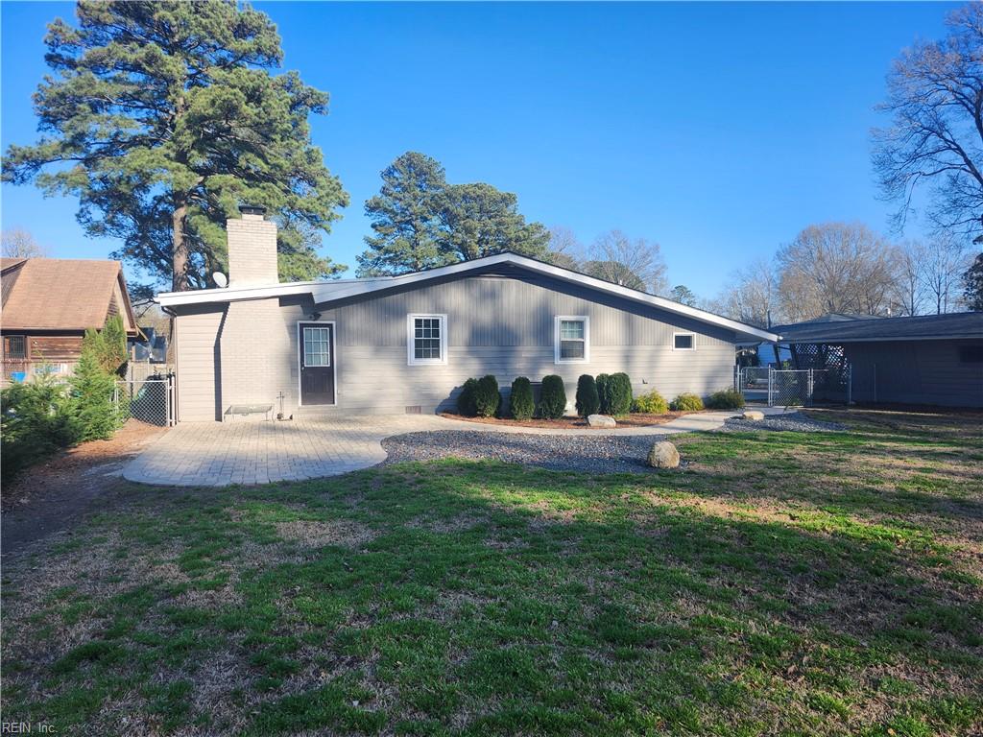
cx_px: 492
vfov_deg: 58.9
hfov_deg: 73.9
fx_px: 653
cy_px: 368
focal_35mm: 23
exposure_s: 1/726
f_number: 1.8
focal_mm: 5.54
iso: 25
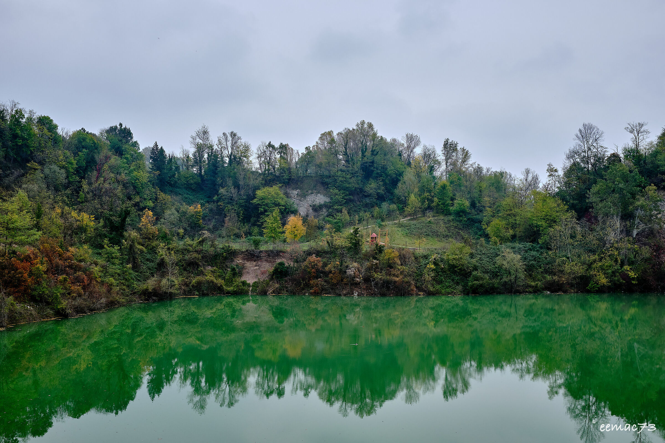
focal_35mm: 35
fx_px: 646
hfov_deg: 54.4
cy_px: 222
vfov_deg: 37.9
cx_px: 332
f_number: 8
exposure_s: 1/120
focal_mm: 23
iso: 200
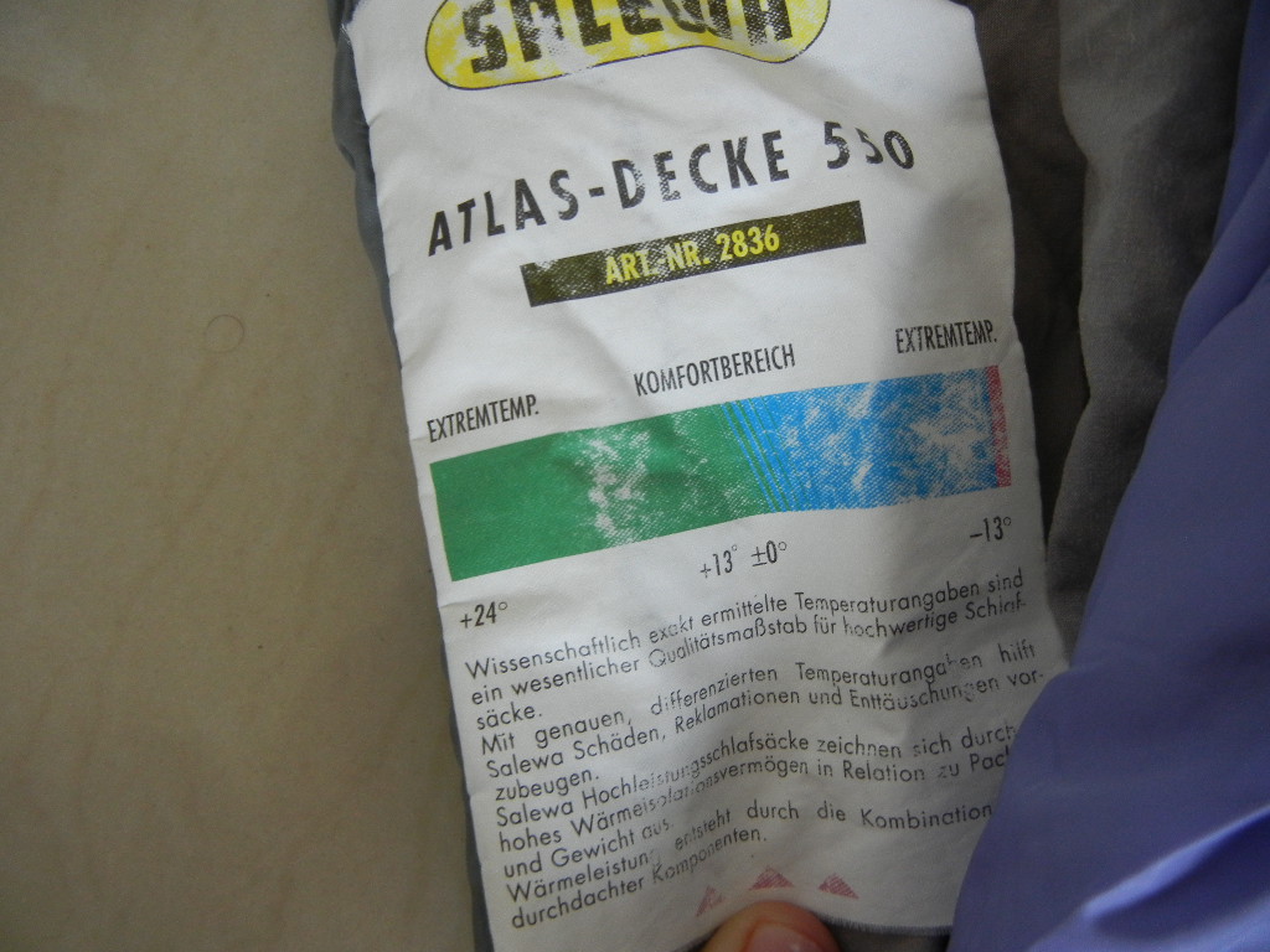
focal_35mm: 30
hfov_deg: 60.0
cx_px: 635
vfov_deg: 46.8
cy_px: 476
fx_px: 1101
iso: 400
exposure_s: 1/38.3
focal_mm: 5.4
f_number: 3.5
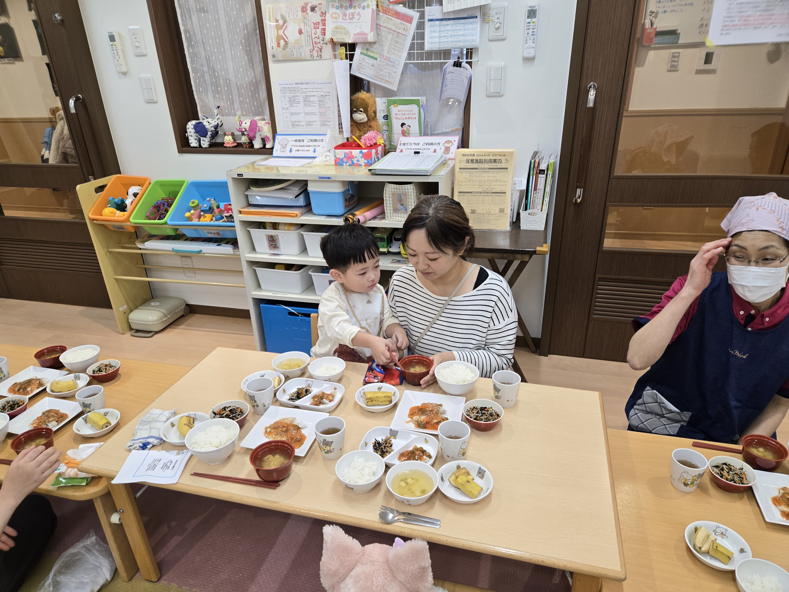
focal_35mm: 23
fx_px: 524
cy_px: 296
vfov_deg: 58.9
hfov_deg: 73.9
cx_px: 394
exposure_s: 1/100
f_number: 1.8
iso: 125
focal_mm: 5.4
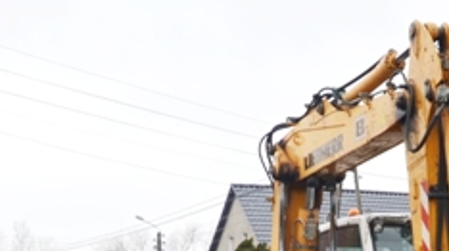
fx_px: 1341
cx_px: 361
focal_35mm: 113
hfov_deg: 18.8
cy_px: 400
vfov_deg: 10.3
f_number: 3.8
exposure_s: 1/200
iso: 140
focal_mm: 21
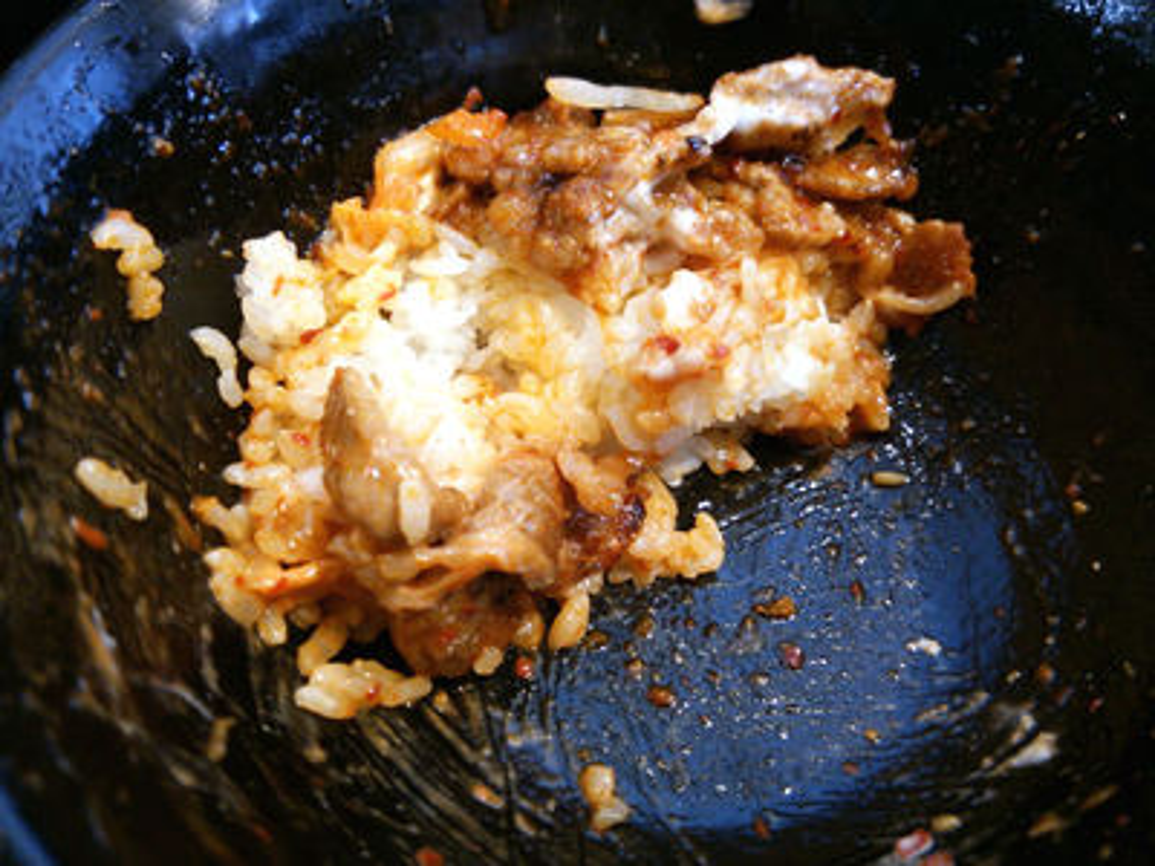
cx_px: 578
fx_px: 1001
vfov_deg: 46.8
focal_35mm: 30
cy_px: 433
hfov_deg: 60.0
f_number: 1.94
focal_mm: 4.06
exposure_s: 1/28
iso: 160
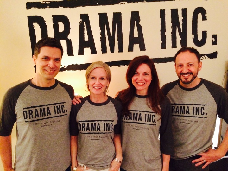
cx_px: 114
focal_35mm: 29
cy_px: 86
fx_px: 191
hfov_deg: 61.7
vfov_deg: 48.2
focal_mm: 4.15
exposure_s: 1/15
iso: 500
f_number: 2.2
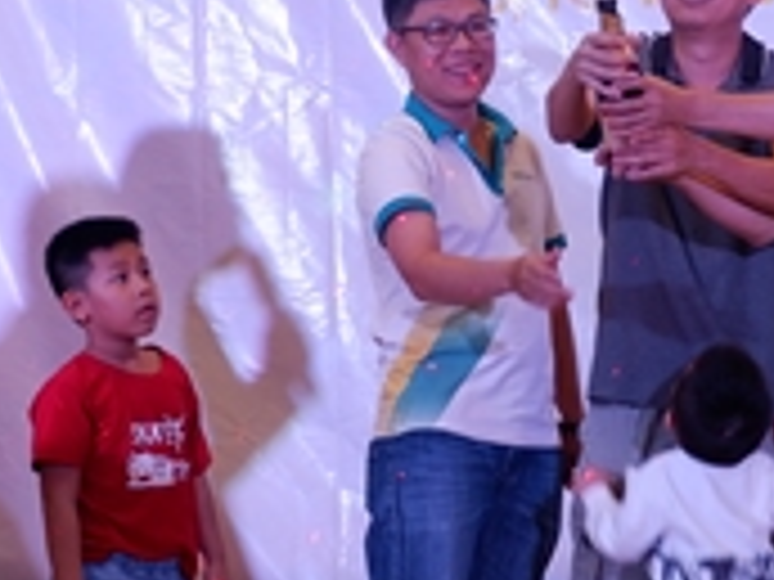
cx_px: 454
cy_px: -7
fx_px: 3019
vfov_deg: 10.9
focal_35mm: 135
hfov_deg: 14.6
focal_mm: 29.5
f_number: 4.7
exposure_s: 1/60
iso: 500
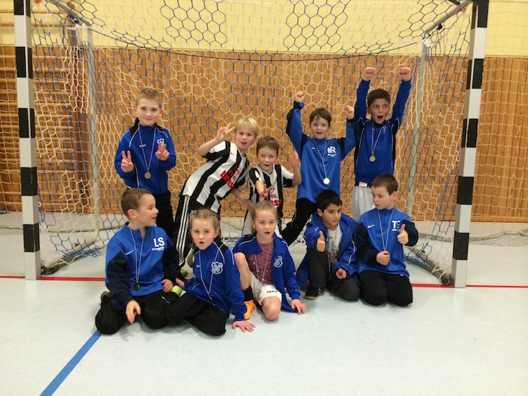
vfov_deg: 46.8
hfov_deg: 60.0
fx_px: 458
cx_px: 264
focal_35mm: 30
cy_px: 198
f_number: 2.2
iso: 160
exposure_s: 1/30
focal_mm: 4.12
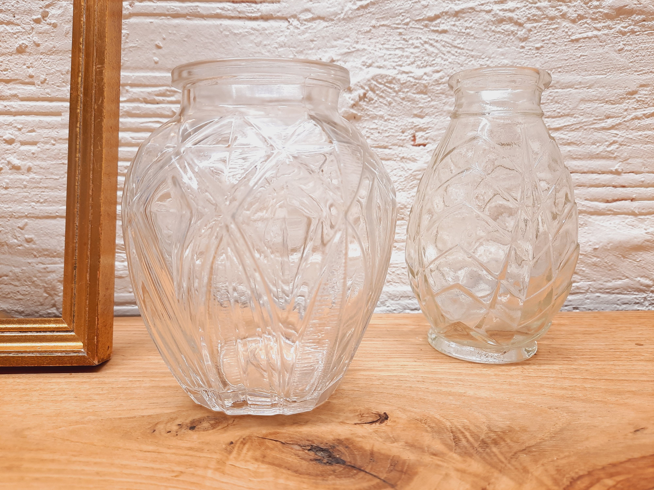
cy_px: 245
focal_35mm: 25
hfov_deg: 69.4
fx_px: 472
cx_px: 327
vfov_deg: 54.9
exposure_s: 1/33
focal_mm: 4.6
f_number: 2
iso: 50
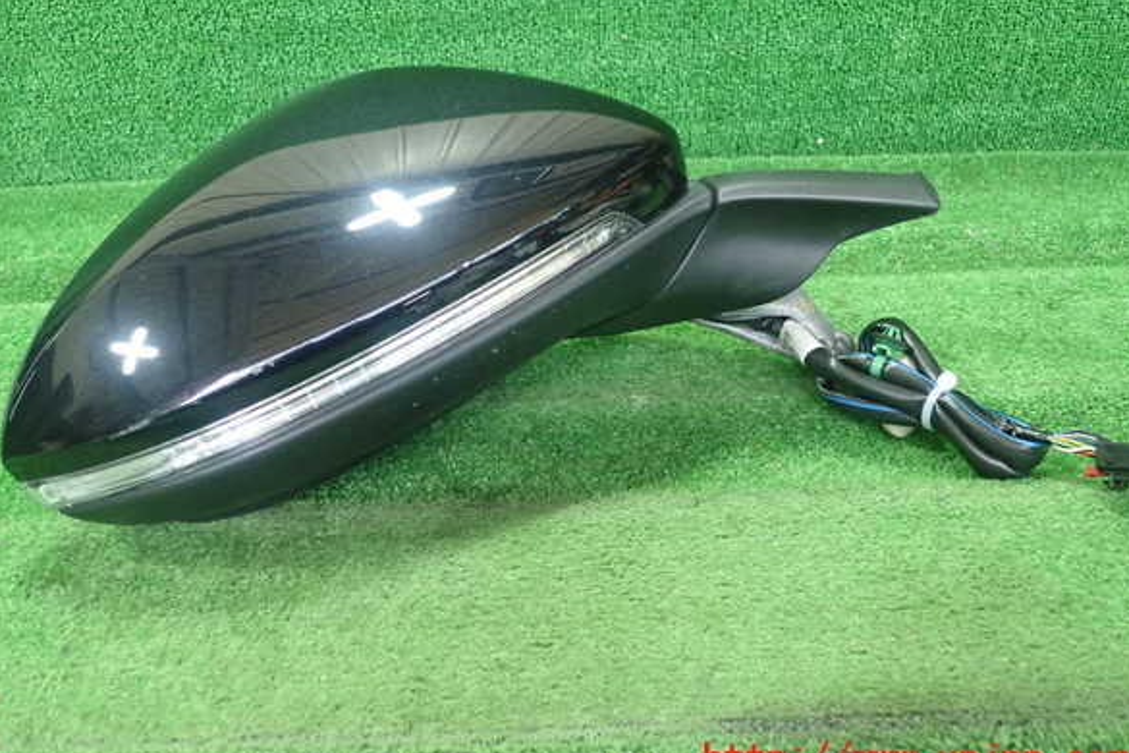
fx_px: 1003
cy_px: 351
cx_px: 560
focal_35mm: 32
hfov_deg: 58.7
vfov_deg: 41.1
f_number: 2.3
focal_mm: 5.5
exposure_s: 1/125
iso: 500
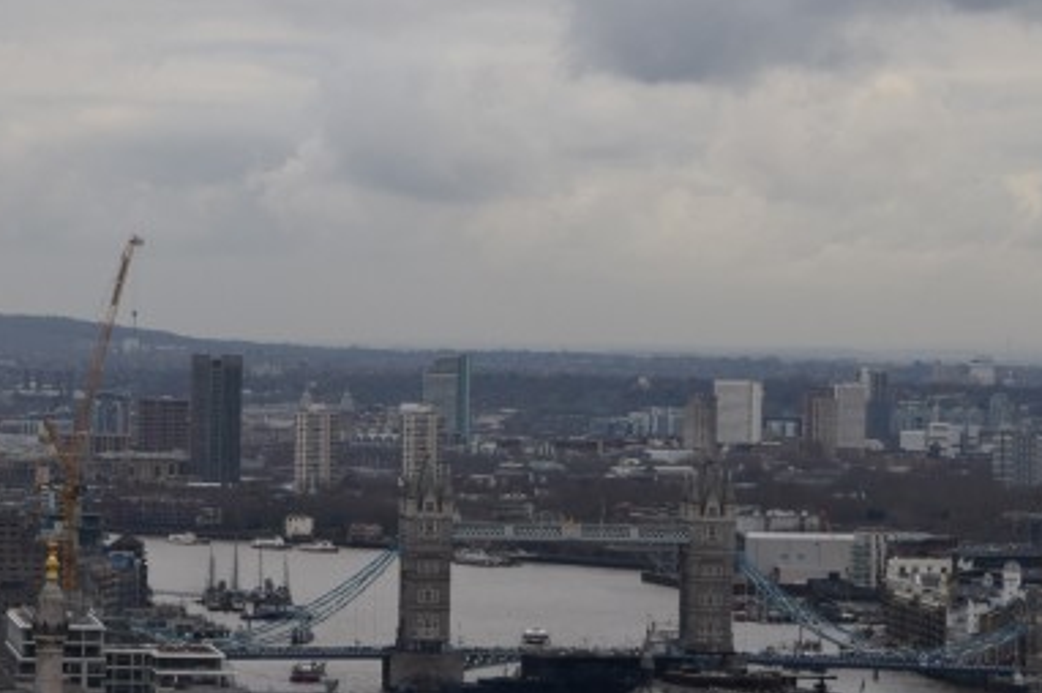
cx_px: 461
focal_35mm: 221
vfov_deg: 6.2
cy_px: 297
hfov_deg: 9.3
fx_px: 6401
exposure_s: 1/250
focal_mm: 55
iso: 360
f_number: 8
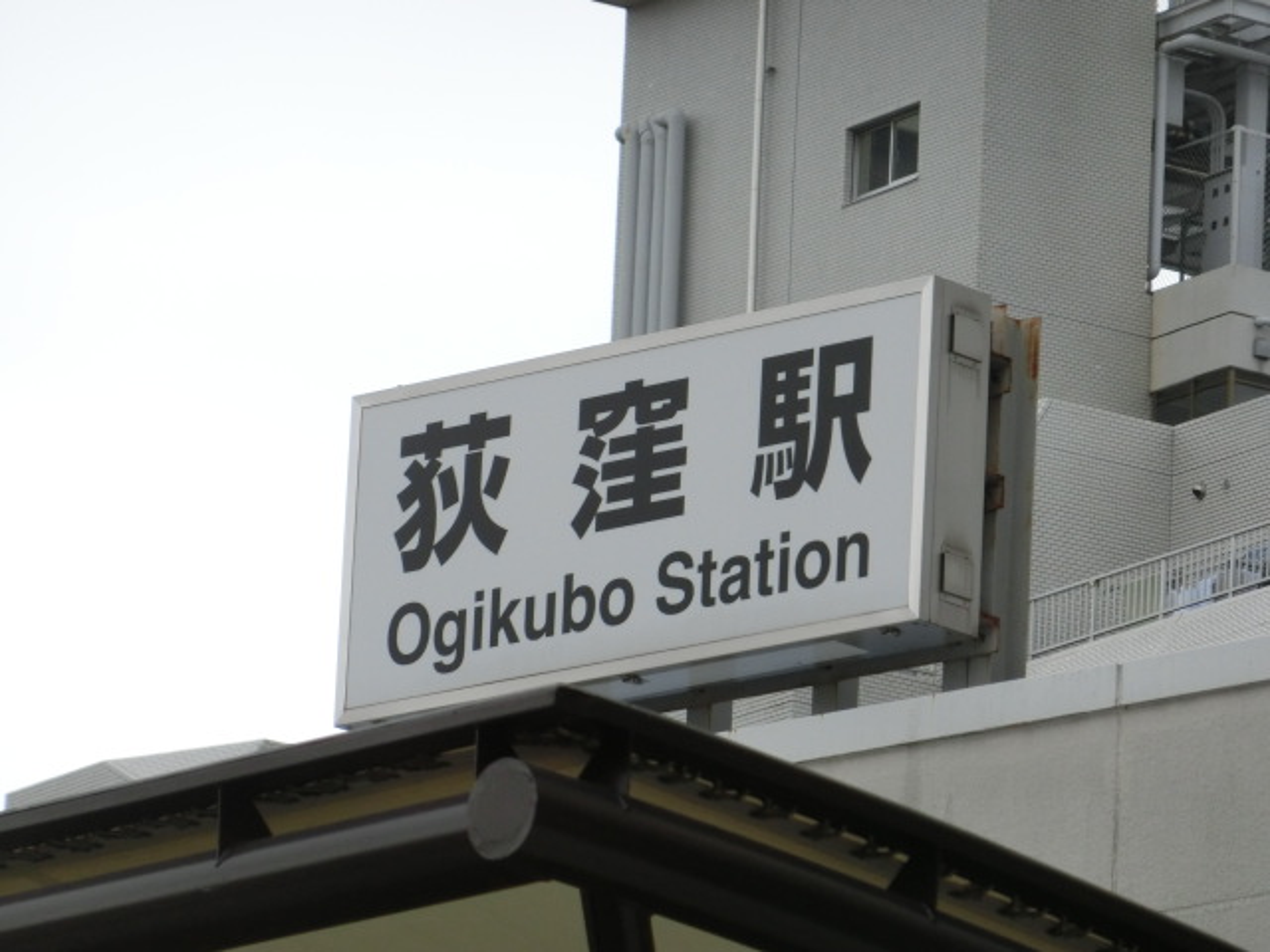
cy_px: 476
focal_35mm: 340
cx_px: 635
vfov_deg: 4.4
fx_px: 12474
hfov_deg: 5.8
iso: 320
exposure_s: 1/320
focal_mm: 60.7
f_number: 5.7
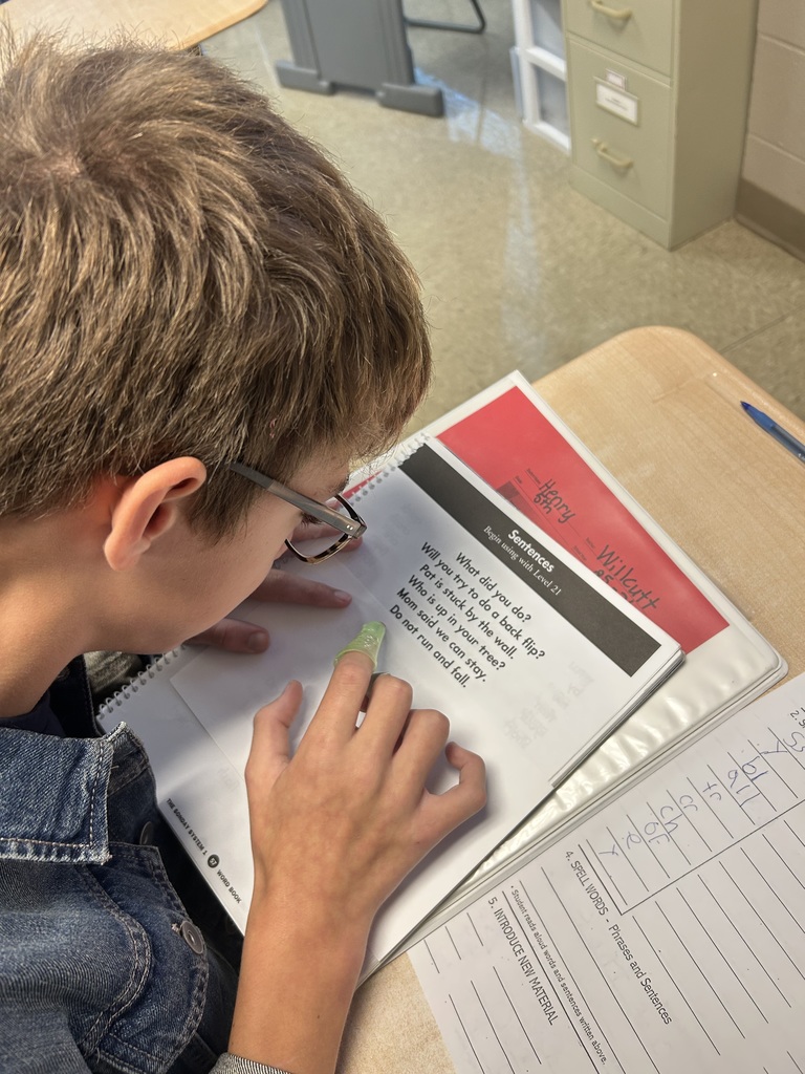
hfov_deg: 53.1
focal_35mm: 26
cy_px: 537
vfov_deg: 67.3
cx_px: 402
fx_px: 806
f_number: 1.5
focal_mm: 5.7
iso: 100
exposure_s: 1/60
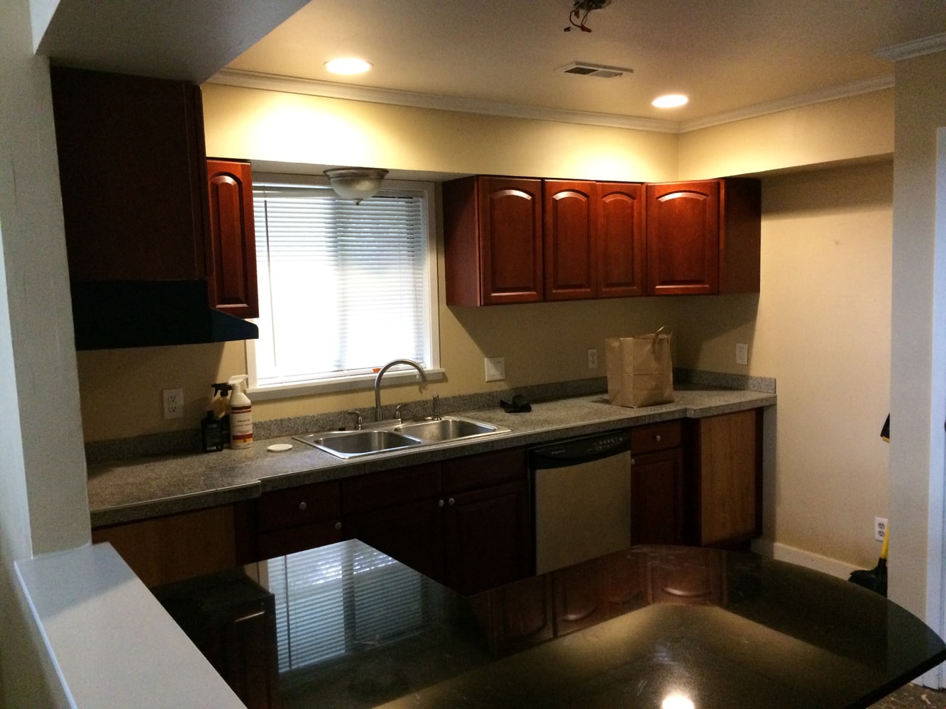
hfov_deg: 61.7
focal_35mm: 29
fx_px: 793
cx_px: 473
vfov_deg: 48.2
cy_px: 354
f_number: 2.2
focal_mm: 4.15
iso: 320
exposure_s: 1/30
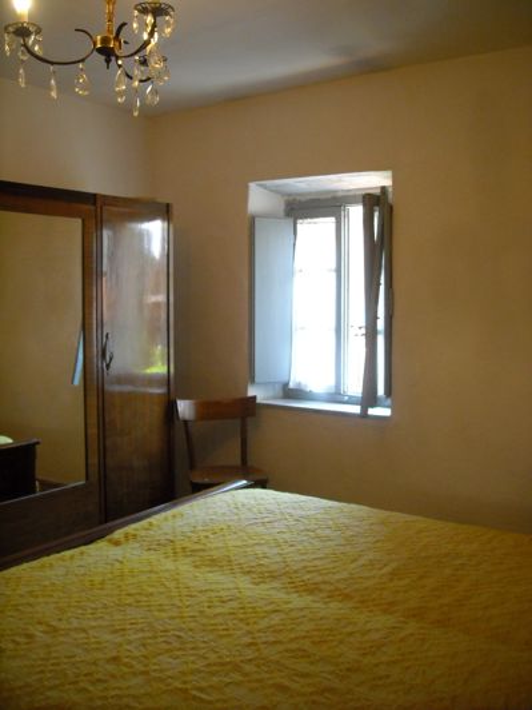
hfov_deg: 40.7
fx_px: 717
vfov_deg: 52.6
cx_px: 266
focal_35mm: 35
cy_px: 355
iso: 400
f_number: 2.8
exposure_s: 1/52
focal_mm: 5.7
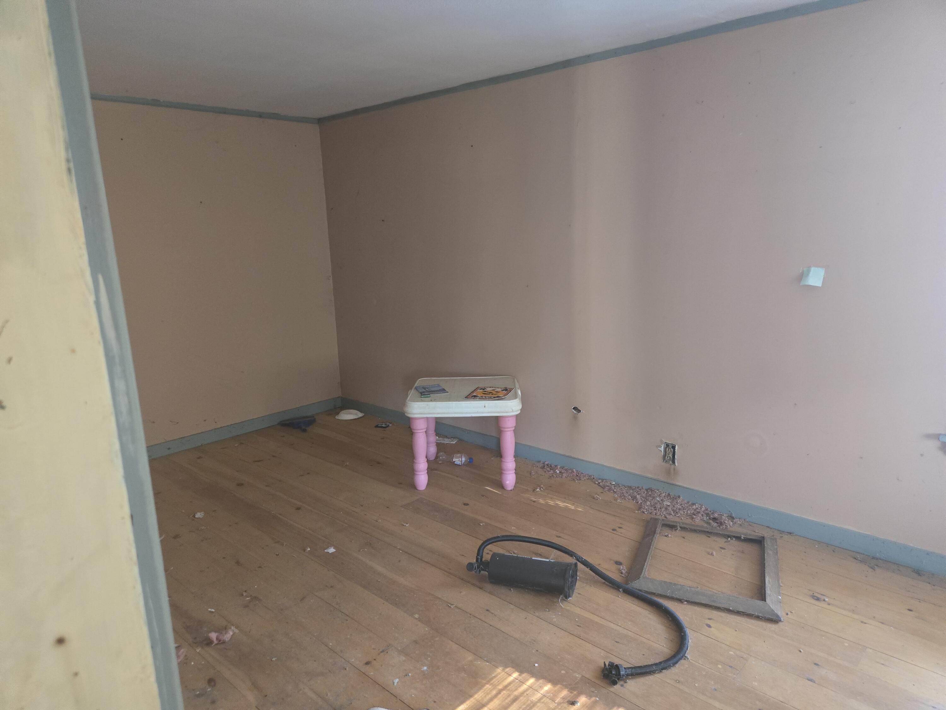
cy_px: 355
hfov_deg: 73.9
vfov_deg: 58.9
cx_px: 473
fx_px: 629
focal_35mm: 23
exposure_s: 1/60
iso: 800
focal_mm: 5.4
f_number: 1.8
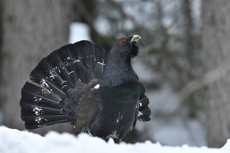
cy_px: 76
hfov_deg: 3.4
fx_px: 3833
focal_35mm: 600
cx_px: 115
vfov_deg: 2.3
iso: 2000
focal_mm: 400
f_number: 6.3
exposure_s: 1/400
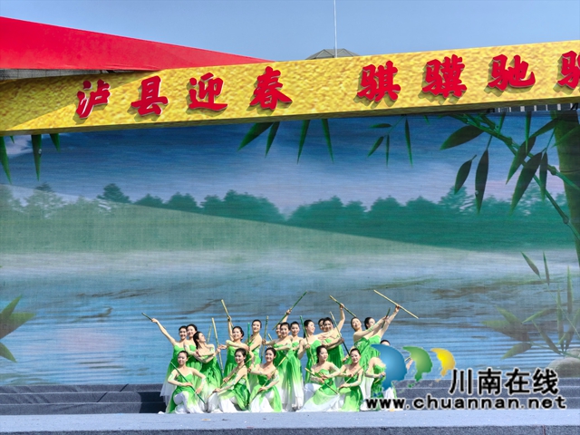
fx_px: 905
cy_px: 218
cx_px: 290
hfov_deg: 35.5
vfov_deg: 27.0
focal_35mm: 54
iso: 80
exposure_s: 1/3425
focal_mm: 5.52
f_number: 1.9
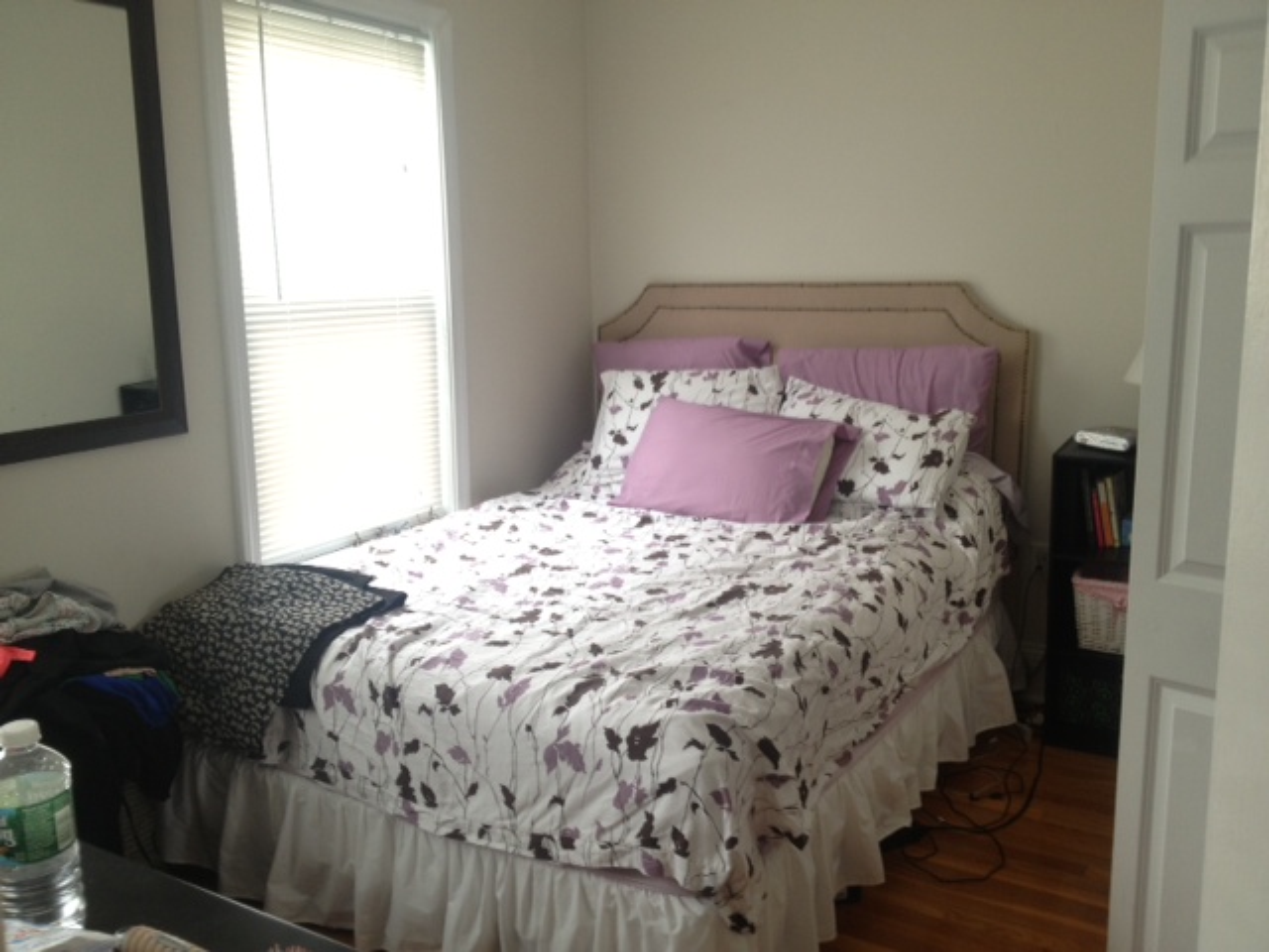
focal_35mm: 35
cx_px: 634
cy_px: 476
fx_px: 1283
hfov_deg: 52.6
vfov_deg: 40.7
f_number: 2.4
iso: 50
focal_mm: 4.28
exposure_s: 1/20
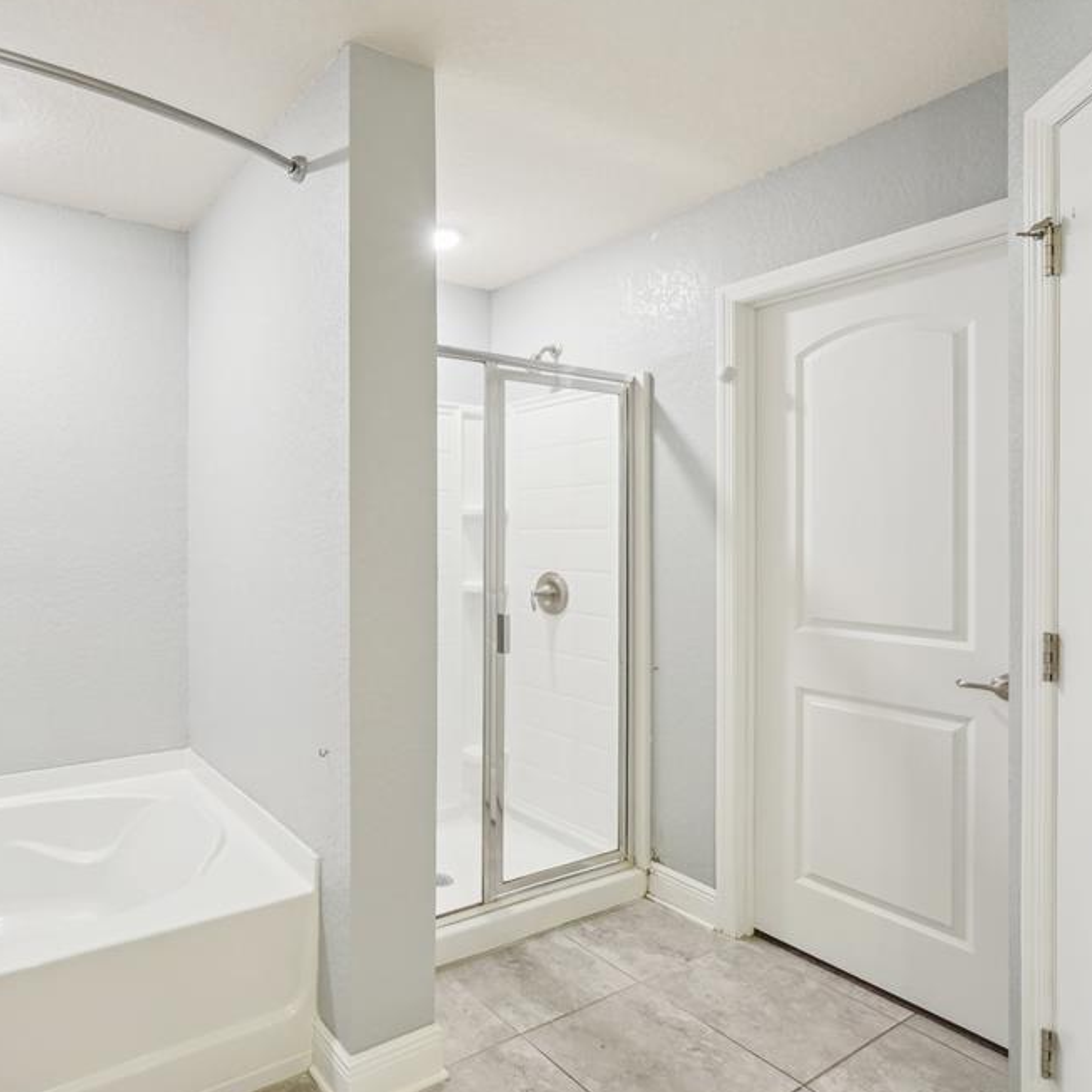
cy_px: 549
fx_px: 714
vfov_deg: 74.8
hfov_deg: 71.9
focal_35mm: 20
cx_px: 338
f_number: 8
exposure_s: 1/10
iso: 400
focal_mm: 10
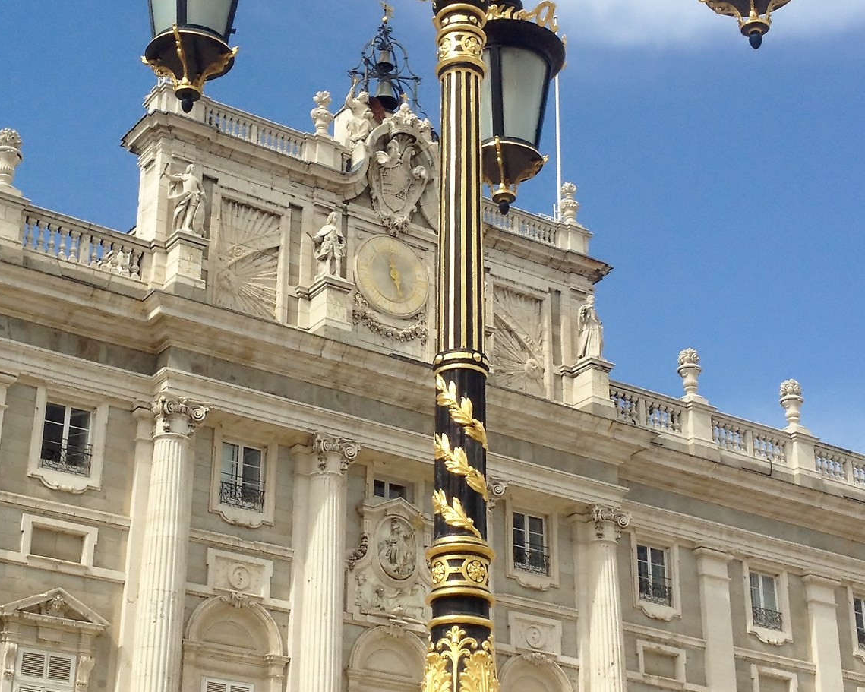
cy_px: 365
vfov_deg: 21.3
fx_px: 1843
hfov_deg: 26.4
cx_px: 388
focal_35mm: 72
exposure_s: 1/1842
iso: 50
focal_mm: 4.28
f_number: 2.4
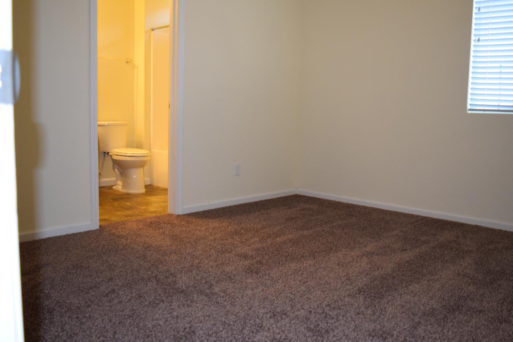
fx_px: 470
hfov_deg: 57.2
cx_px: 256
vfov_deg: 40.0
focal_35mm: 33
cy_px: 171
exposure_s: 1/60
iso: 800
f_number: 3.8
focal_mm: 22
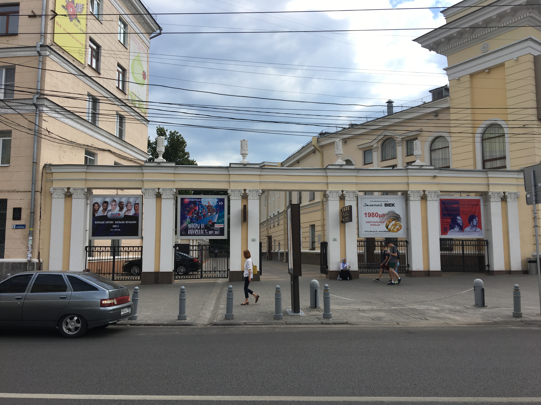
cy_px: 202
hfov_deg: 61.7
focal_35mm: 29
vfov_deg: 48.2
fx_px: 453
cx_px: 270
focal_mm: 4.15
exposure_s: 1/1374
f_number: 2.2
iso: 25
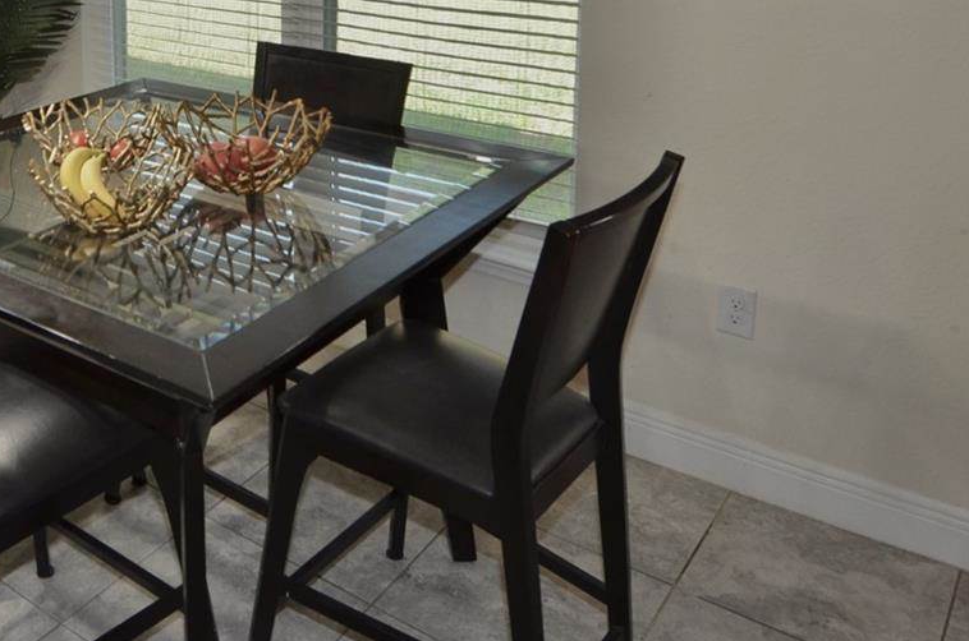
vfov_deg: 32.0
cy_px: -8
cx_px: 152
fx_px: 1021
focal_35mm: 38
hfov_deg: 47.1
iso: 450
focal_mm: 12
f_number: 4
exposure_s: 1/60
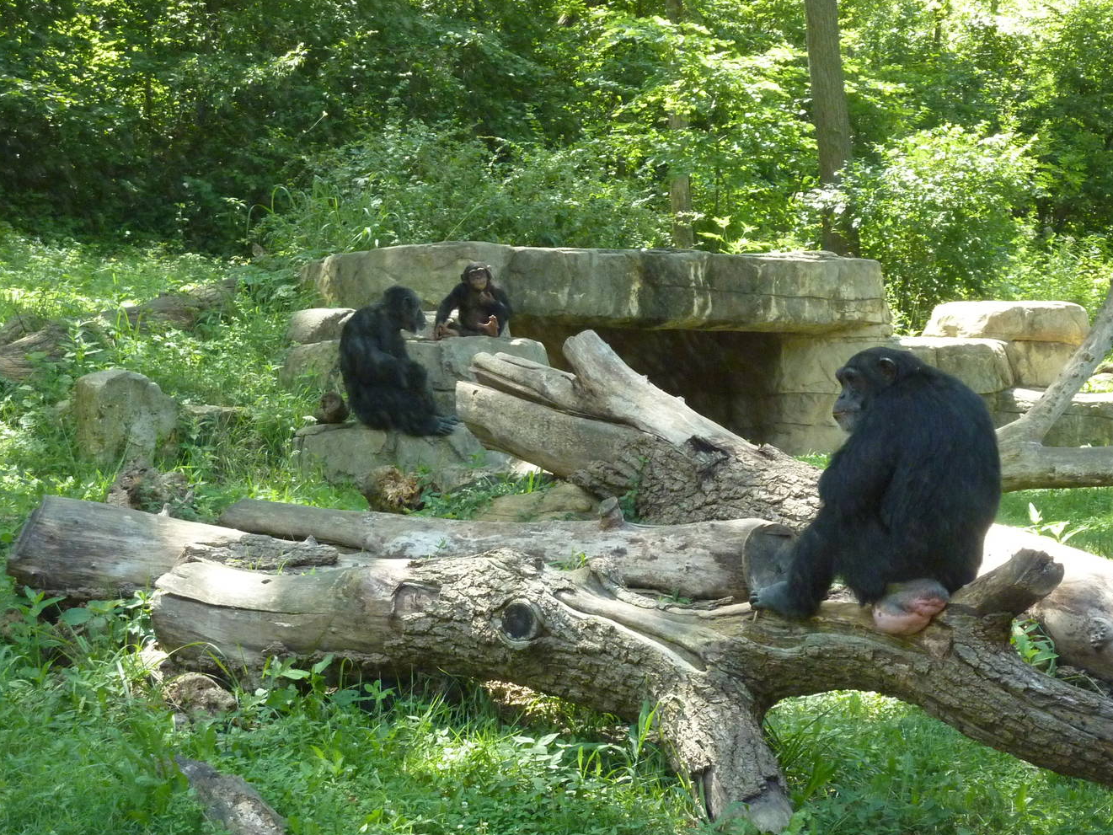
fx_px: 3505
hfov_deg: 18.0
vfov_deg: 13.6
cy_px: 347
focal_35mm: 109
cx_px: 666
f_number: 4.3
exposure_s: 1/200
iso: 400
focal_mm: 14.7
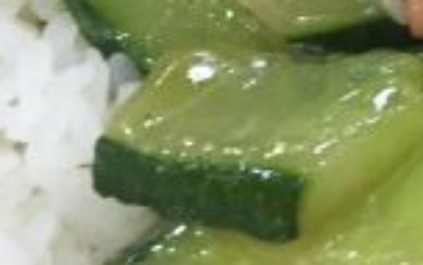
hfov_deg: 13.7
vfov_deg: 9.0
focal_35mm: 142
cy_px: -132
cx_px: 654
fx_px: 1637
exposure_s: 1/33
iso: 200
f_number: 2.2
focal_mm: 4.15
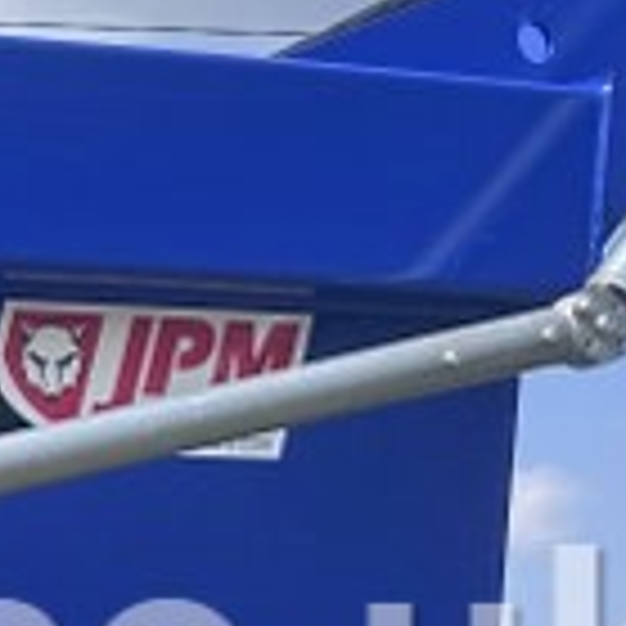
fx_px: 2496
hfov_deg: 12.3
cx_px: -694
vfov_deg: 14.0
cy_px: 658
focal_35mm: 122
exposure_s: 1/2732
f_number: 1.78
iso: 80
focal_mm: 6.86
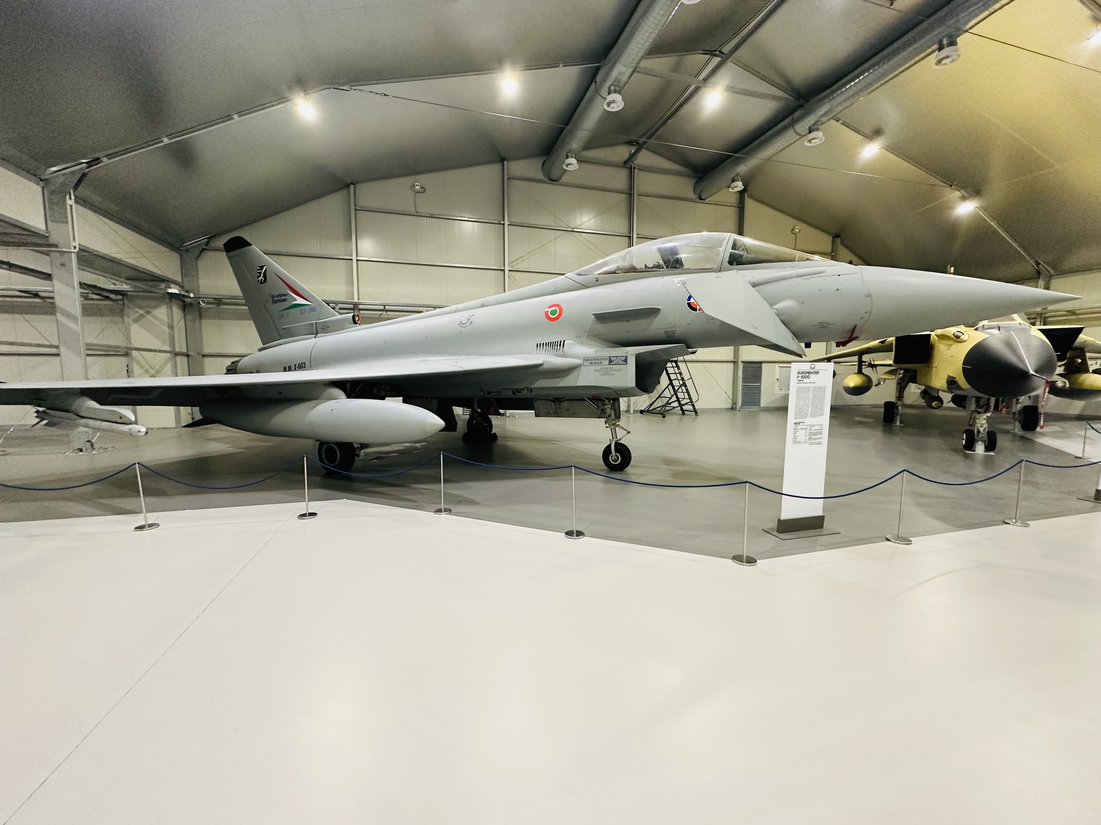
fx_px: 445
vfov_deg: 85.7
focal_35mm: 14
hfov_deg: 102.1
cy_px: 412
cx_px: 550
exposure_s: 1/100
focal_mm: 2.22
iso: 320
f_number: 2.2
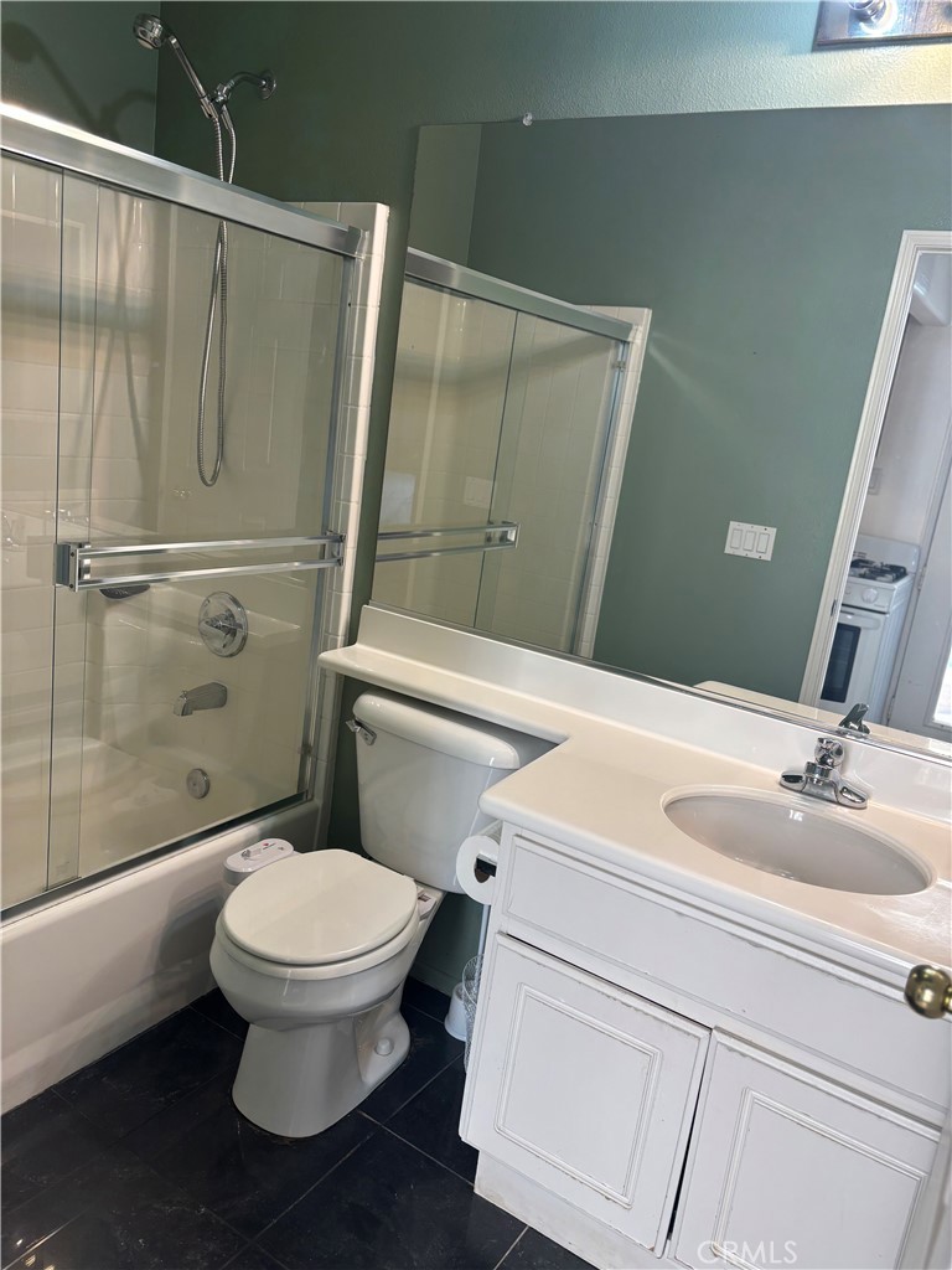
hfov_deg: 53.1
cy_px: 635
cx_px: 476
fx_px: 953
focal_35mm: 26
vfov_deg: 67.3
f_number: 1.6
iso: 64
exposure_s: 1/120
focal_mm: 5.96
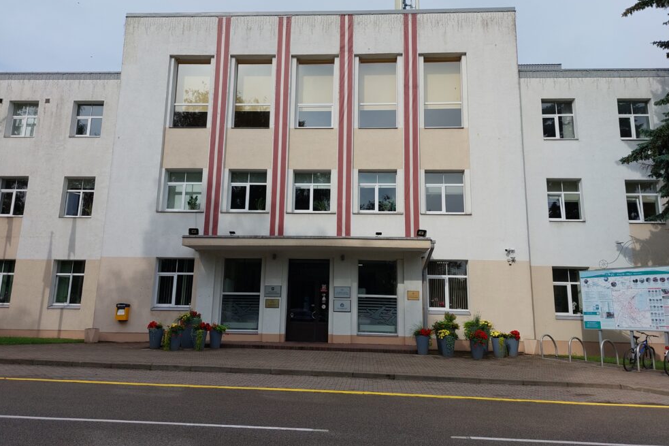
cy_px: 199
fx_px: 483
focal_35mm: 26
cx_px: 324
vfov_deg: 49.4
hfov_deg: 69.4
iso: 25
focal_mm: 5.23
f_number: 1.8
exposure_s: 1/1717
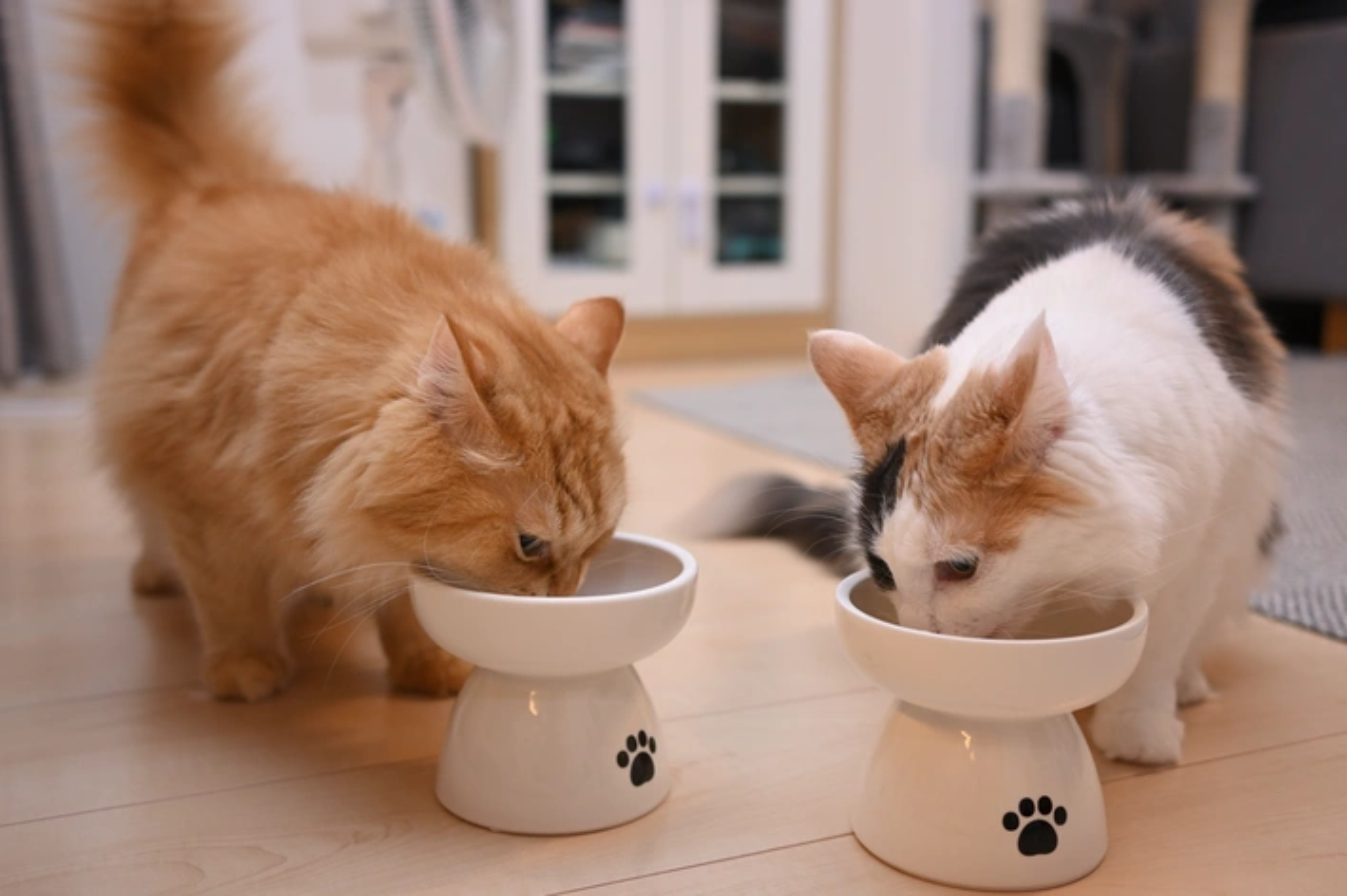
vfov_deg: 36.8
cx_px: 674
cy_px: 448
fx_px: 1346
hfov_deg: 53.2
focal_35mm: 36
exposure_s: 1/200
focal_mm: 24
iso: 200
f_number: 2
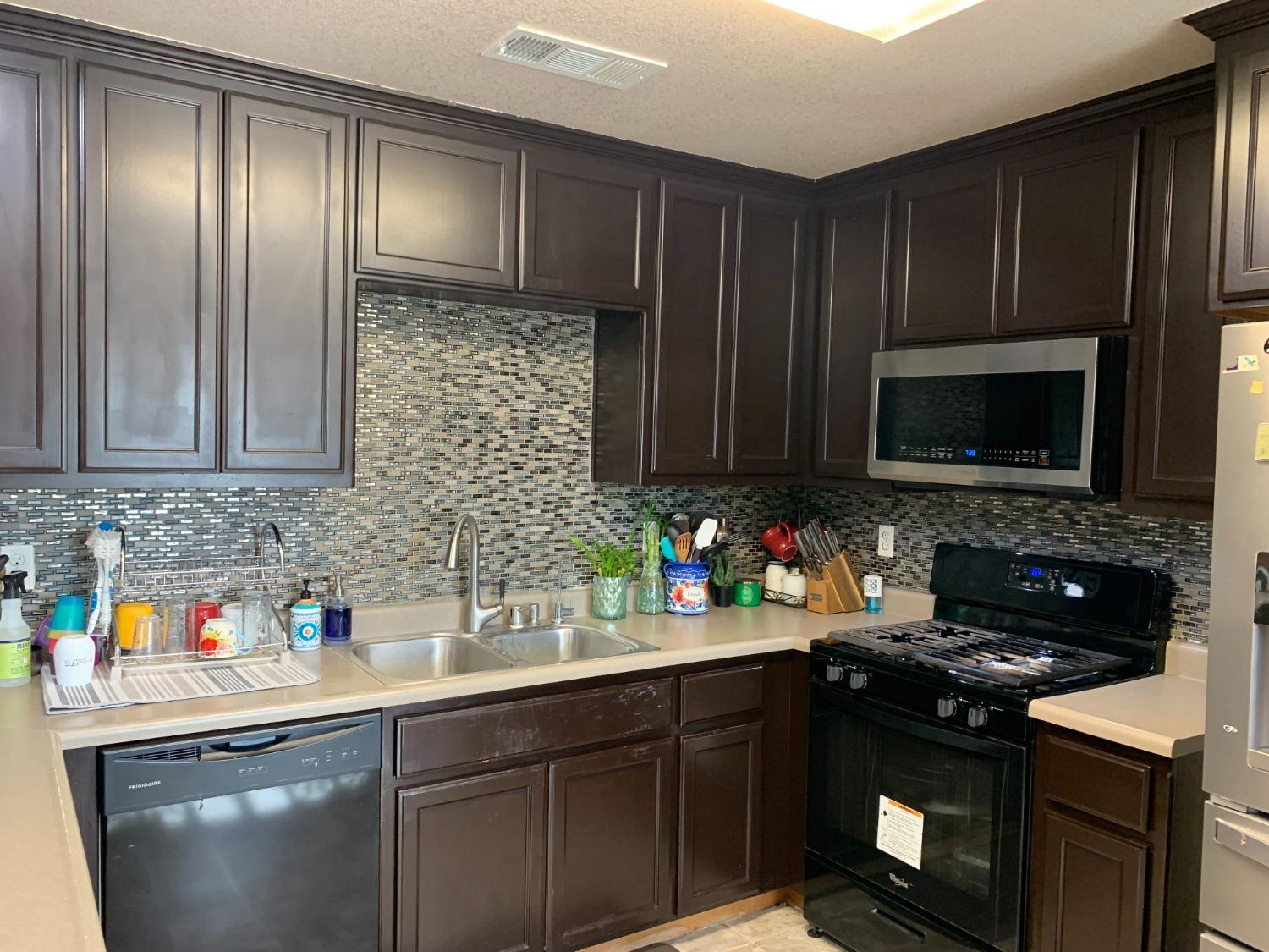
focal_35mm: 26
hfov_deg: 67.3
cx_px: 634
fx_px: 953
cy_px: 476
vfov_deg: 53.1
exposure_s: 1/60
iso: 200
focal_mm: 4.25
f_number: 1.8
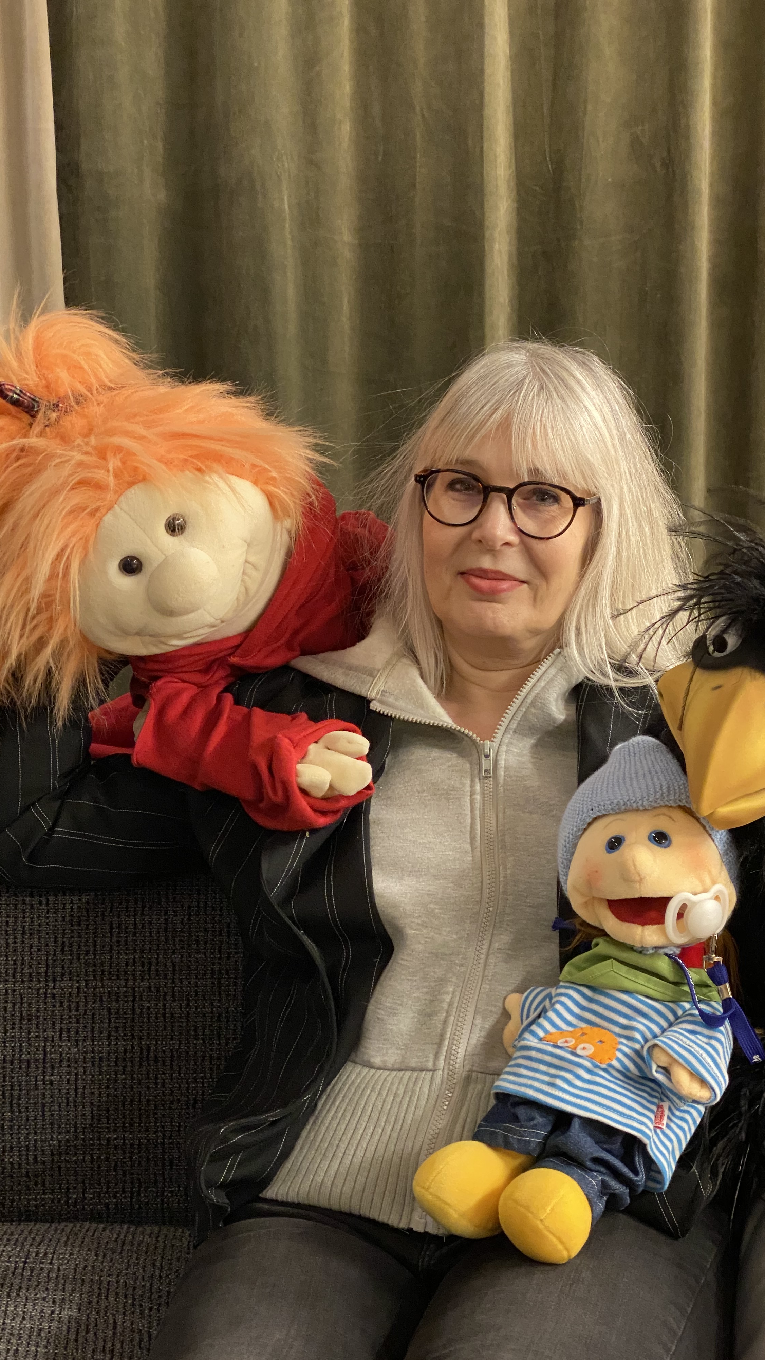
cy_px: 684
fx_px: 2055
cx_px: 406
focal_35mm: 57
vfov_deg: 36.6
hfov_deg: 21.1
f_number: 2
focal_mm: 6
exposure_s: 1/33
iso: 400
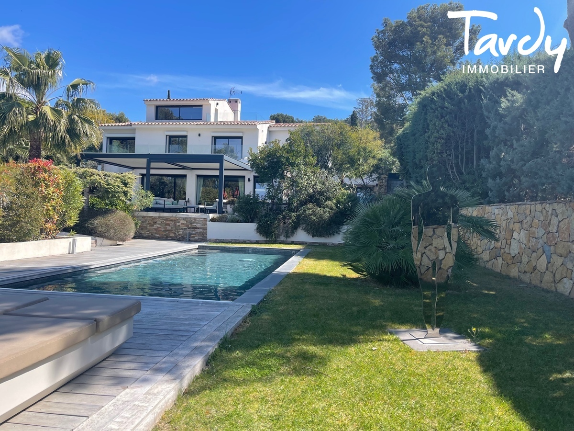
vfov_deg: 53.1
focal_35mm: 26
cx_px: 287
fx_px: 431
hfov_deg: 67.3
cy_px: 216
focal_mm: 5.1
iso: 32
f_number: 1.6
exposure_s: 1/1715
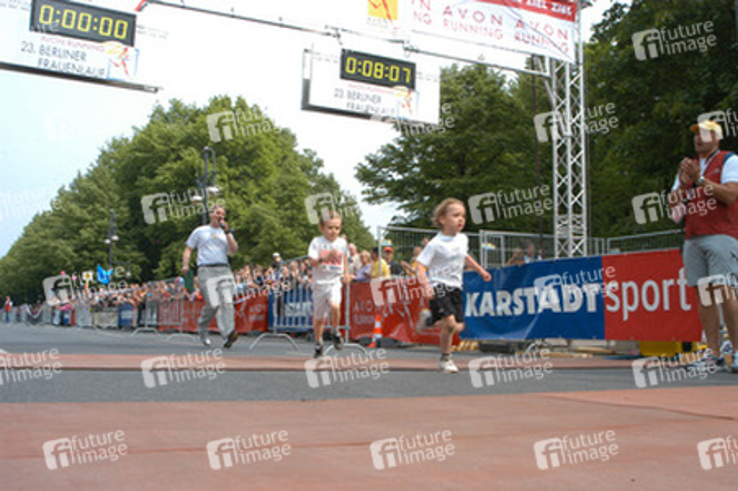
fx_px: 737
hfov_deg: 53.2
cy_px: 246
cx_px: 369
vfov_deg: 36.8
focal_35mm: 36
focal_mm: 24
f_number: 14
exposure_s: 1/80
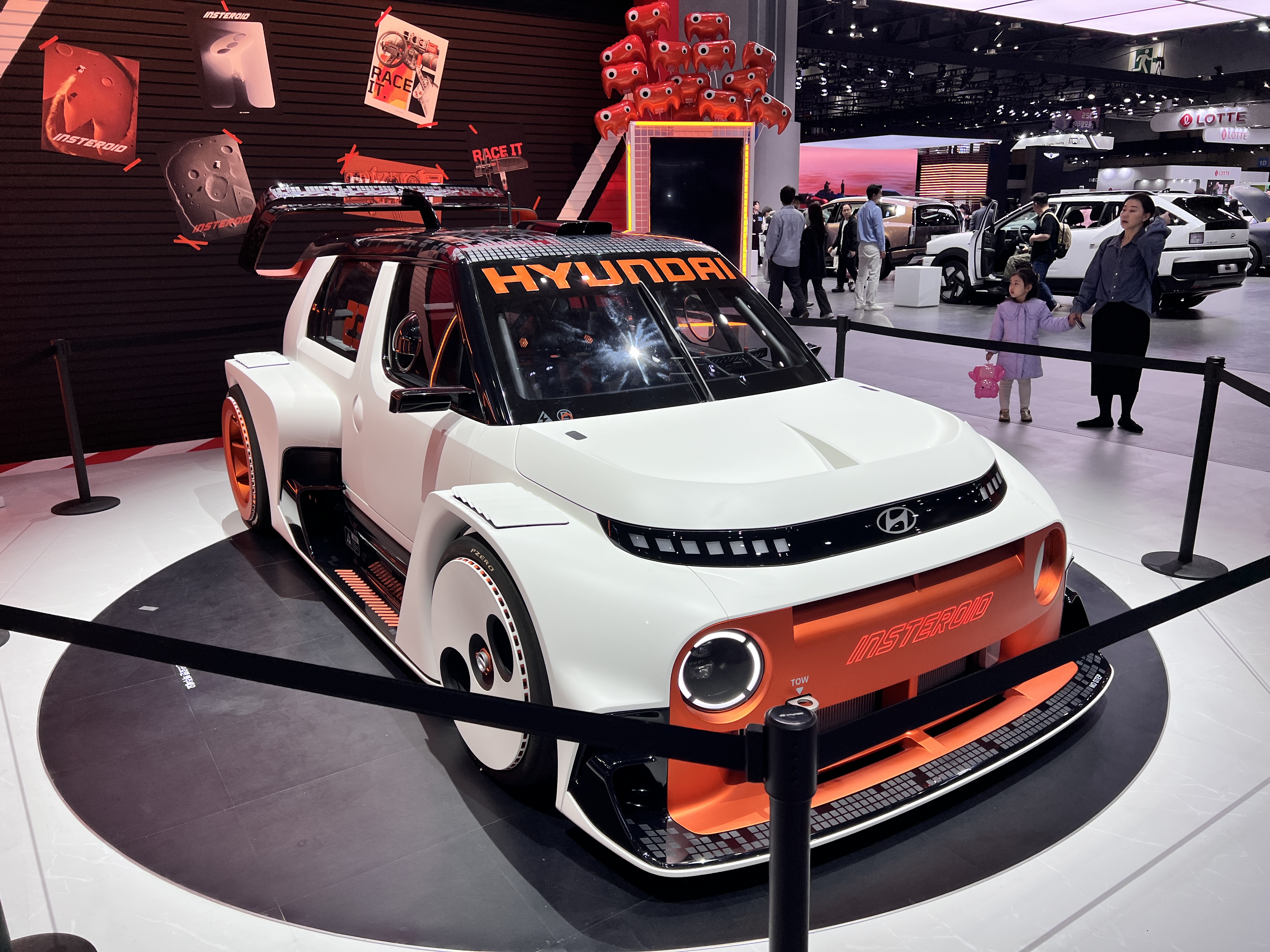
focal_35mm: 26
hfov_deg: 67.3
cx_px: 635
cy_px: 476
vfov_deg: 53.1
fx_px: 954
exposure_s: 1/383
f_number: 1.5
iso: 50
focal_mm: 5.7
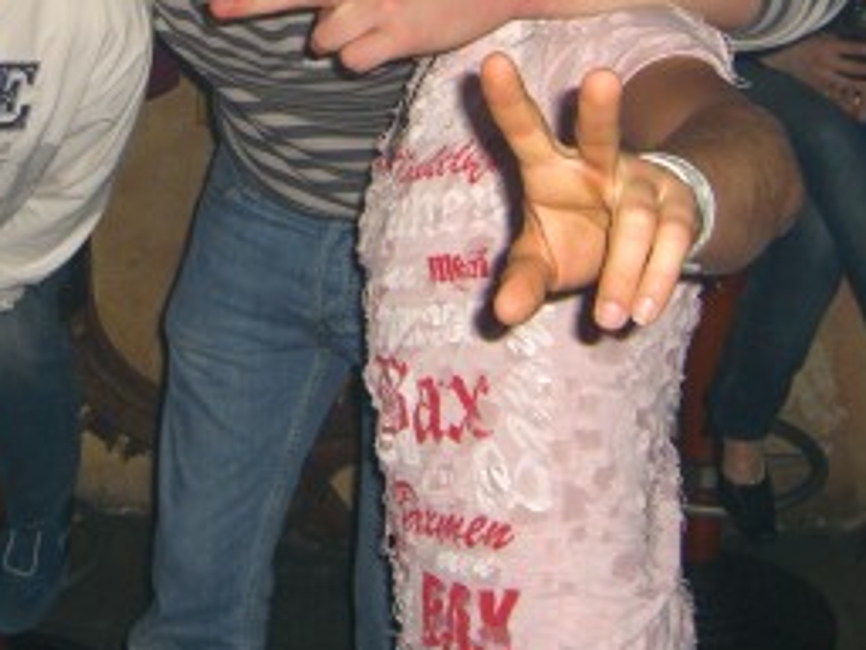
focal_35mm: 89
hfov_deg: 21.7
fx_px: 2227
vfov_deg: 16.1
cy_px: -81
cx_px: 166
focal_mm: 7.9
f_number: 2.8
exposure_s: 1/60
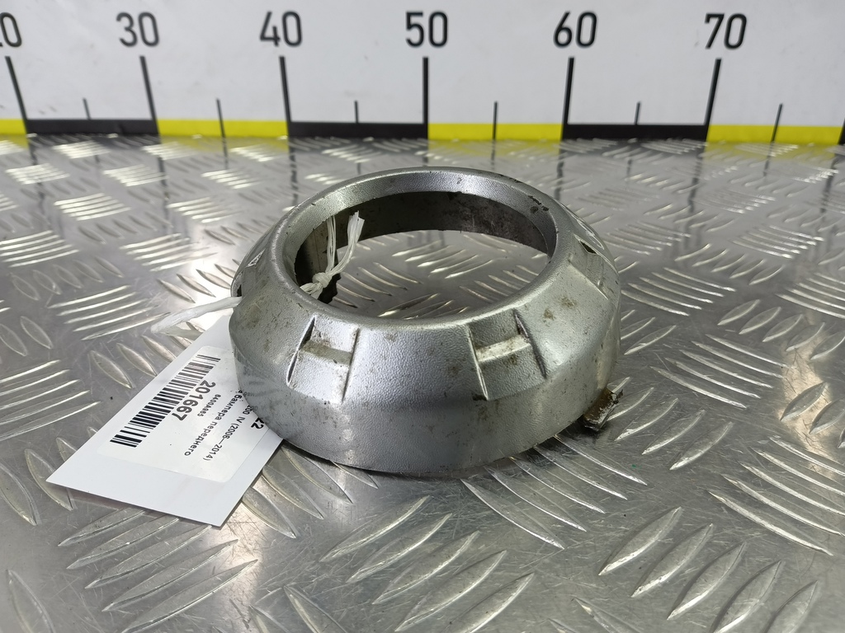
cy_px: 316
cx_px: 422
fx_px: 561
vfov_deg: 58.9
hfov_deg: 73.9
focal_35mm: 23
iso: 100
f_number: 1.6
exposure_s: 1/50
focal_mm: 4.11
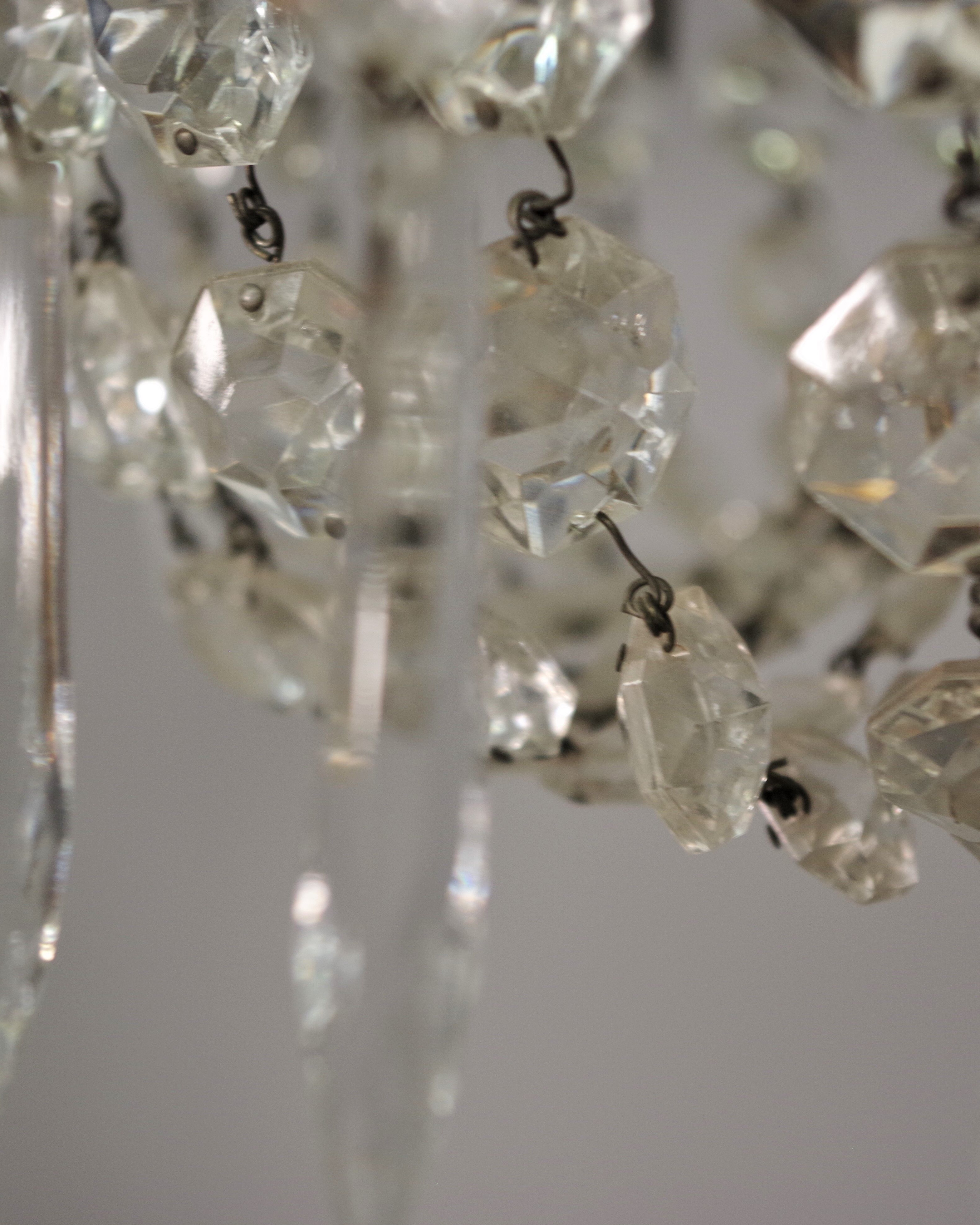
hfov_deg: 23.1
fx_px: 2393
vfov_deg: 28.7
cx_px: 460
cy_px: 615
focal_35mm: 66
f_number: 4
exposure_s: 1/60
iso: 400
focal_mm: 30.63
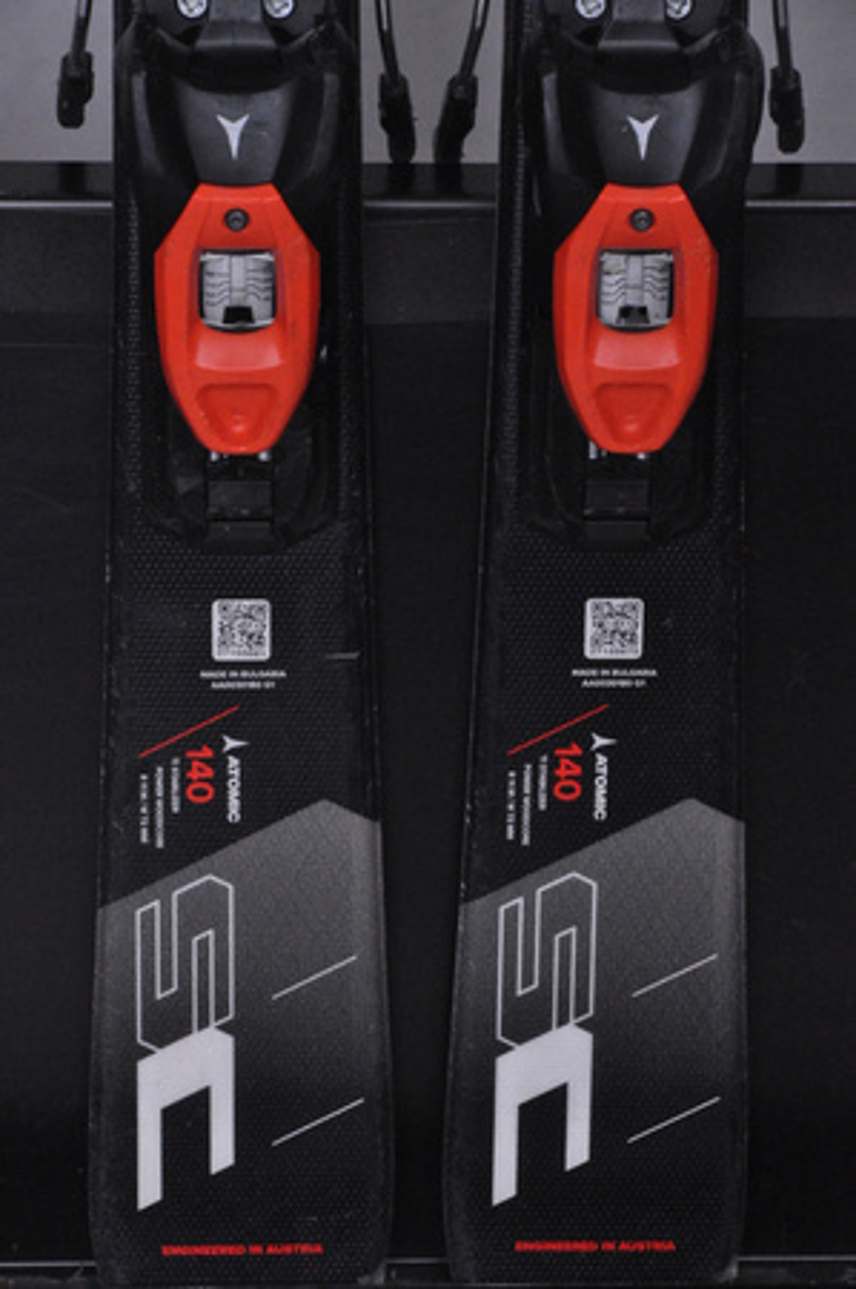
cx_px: 428
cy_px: 644
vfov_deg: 13.1
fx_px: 5630
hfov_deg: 8.7
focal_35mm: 158
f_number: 9.5
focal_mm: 105
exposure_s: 1/125
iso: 3200
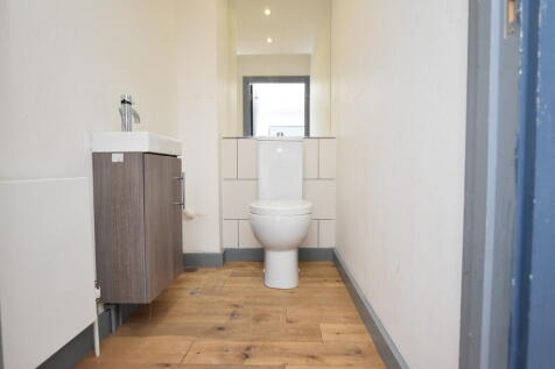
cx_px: 278
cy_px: 184
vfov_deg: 63.2
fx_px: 301
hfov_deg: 85.4
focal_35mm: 20
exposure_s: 1/125
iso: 1250
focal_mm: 13
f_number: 4
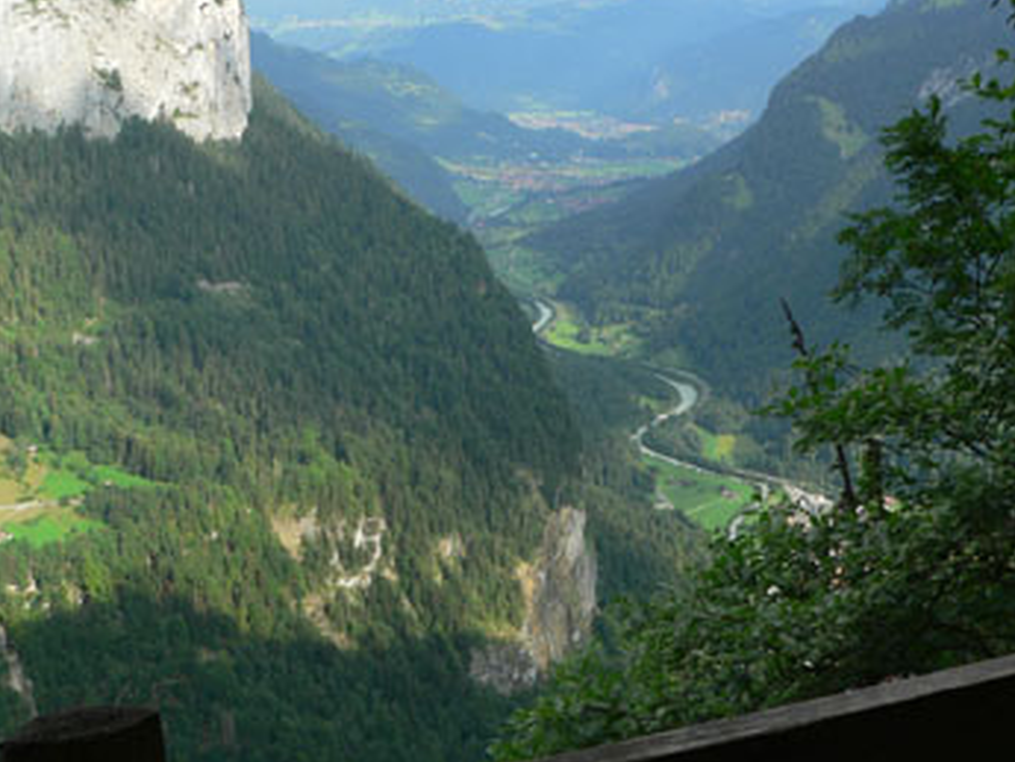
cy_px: 324
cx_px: 606
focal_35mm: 47
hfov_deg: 40.3
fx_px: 1379
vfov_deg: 30.9
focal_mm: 6
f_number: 4
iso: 80
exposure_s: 1/250
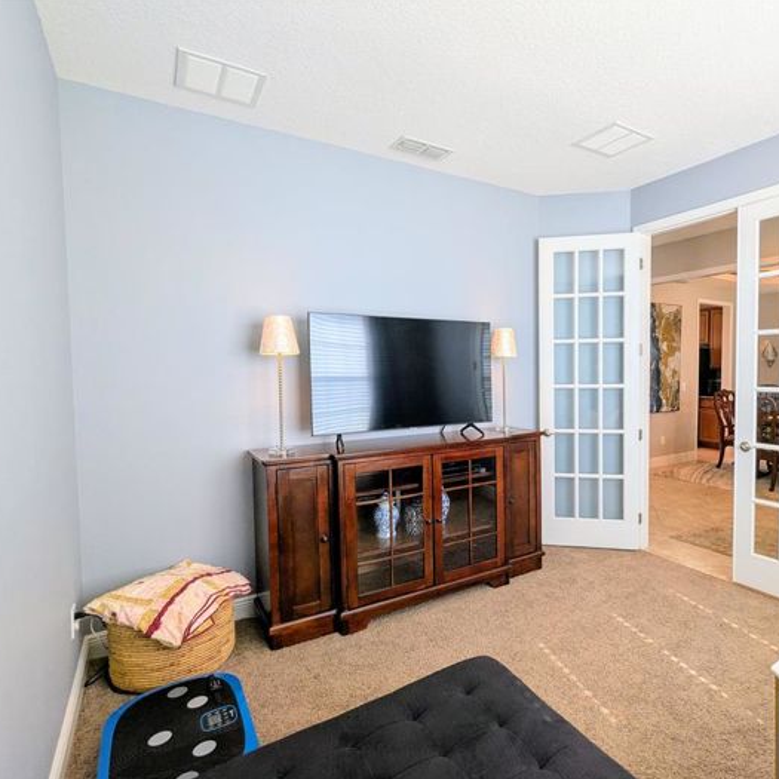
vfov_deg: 77.7
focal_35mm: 19
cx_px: 501
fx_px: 484
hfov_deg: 75.9
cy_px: 390
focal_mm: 2.35
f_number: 2.2
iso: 69
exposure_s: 1/60
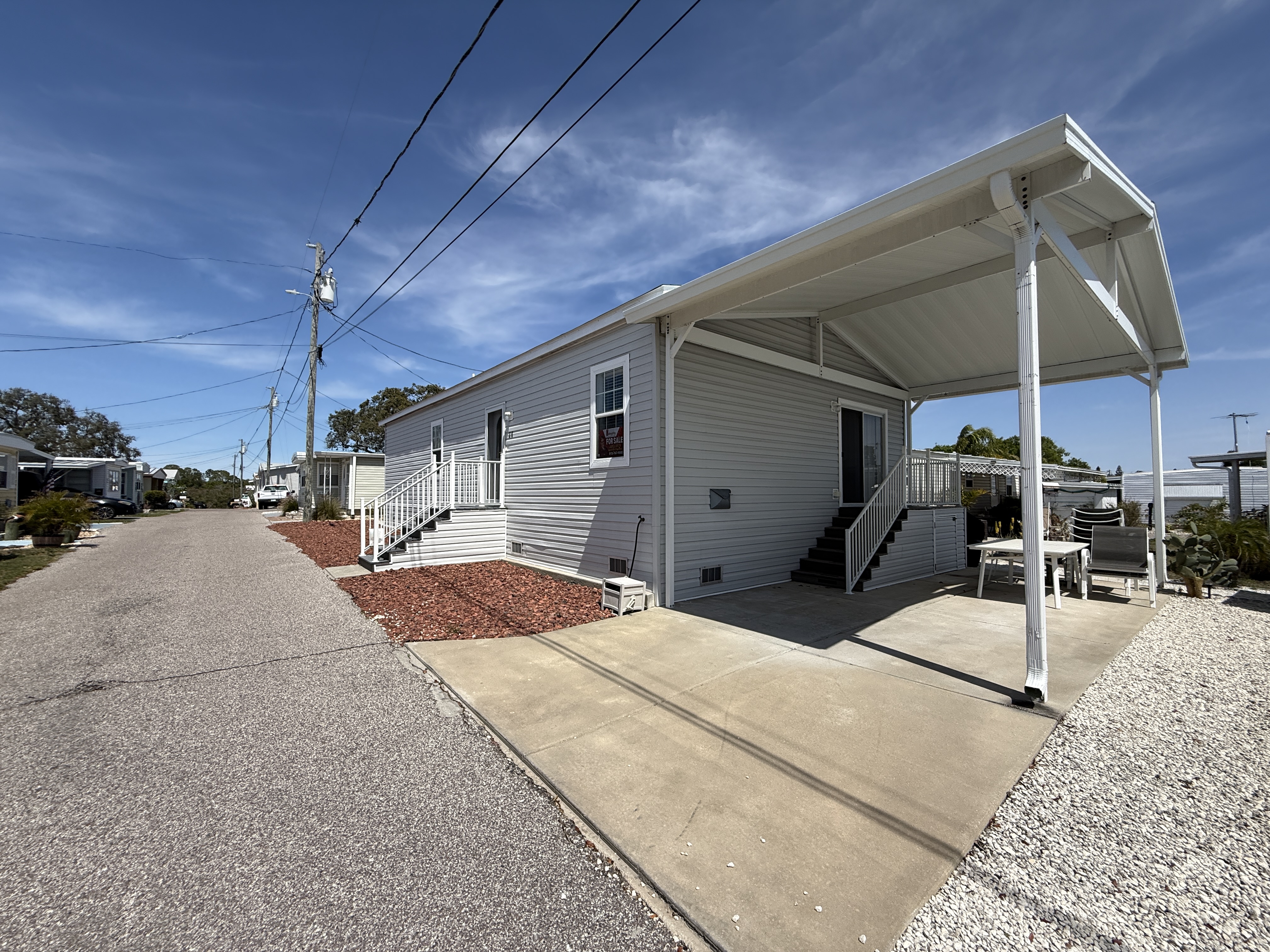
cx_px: 635
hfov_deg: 102.1
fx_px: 514
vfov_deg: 85.7
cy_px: 476
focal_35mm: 14
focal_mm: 2.22
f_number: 2.2
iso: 50
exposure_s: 1/3460
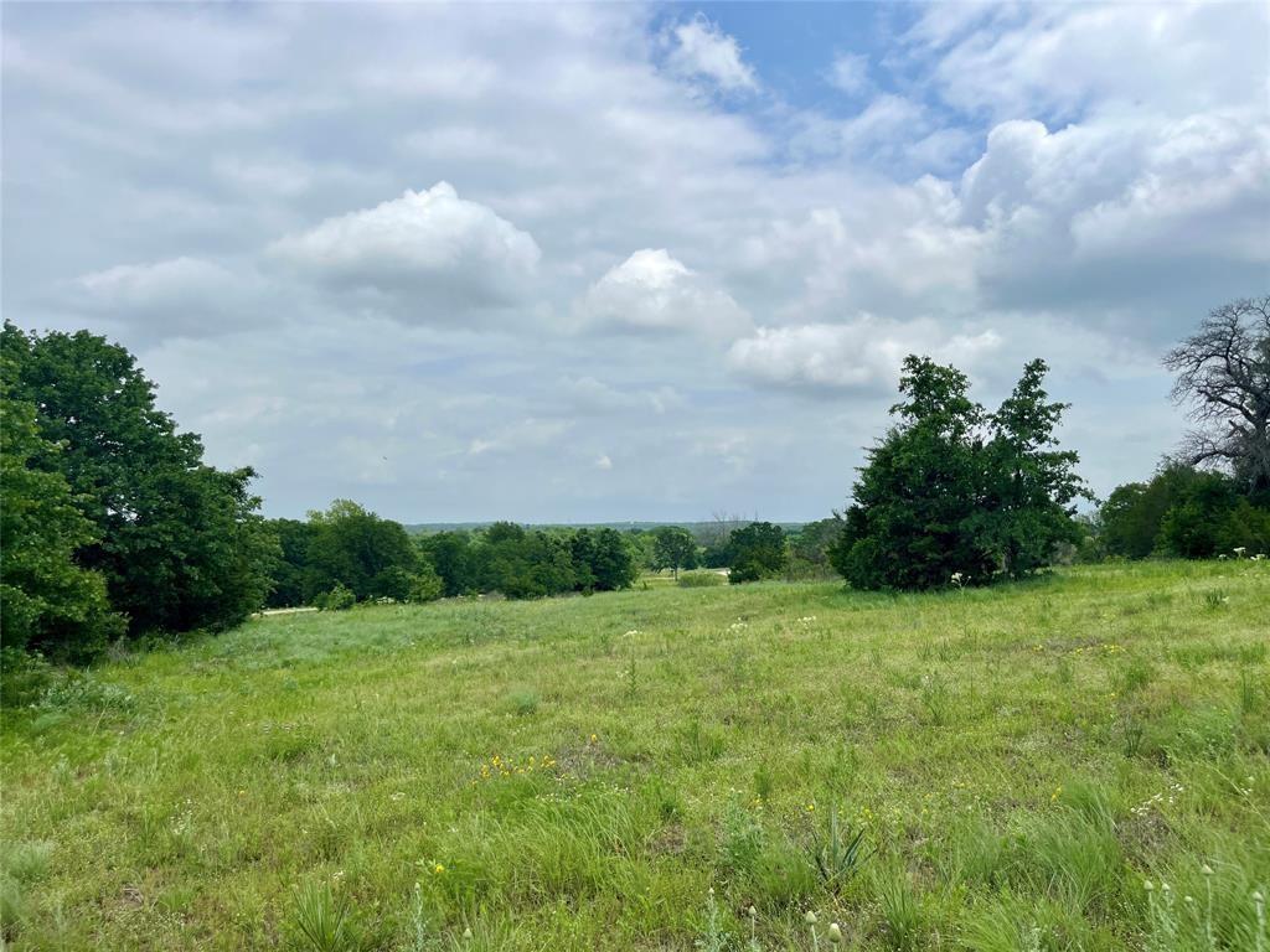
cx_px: 635
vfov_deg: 53.1
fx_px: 954
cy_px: 476
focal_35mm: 26
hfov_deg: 67.3
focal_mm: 5.1
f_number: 1.6
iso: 50
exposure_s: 1/8403
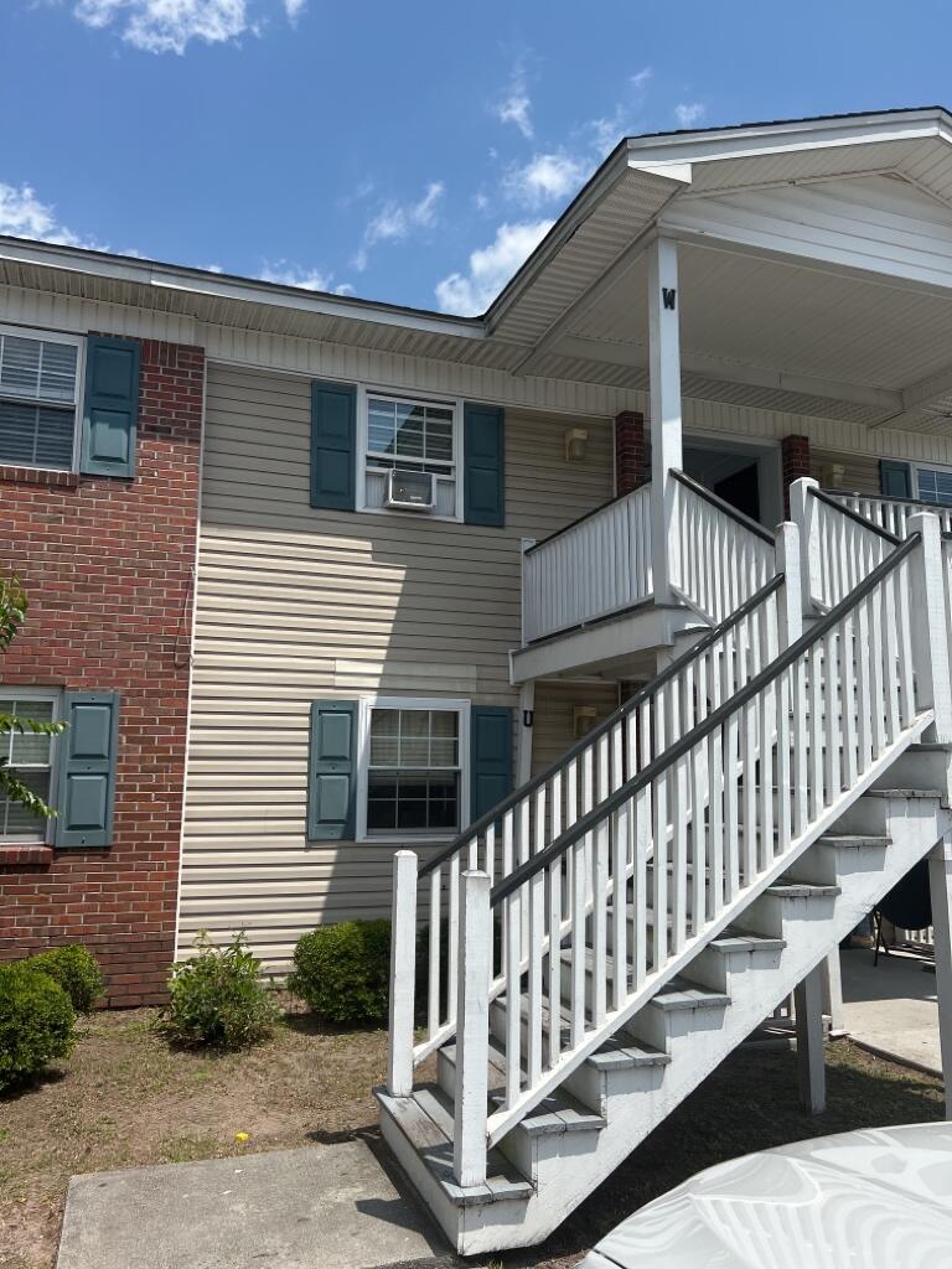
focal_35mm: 26
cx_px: 476
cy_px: 634
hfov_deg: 53.1
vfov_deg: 67.3
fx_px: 953
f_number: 1.5
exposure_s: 1/8696
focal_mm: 5.7
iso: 50
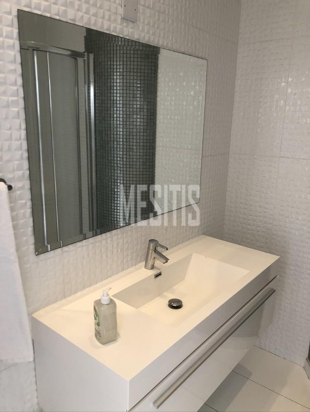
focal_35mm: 28
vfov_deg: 63.4
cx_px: 155
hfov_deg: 49.8
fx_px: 334
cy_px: 206
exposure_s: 1/33
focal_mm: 3.99
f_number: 1.8
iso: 40
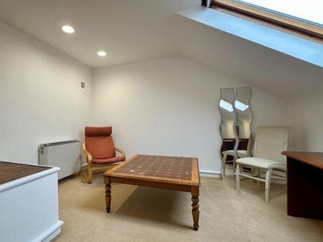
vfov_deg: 71.6
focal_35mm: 18
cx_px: 130
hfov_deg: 86.7
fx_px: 168
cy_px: 123
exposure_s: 1/100
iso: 160
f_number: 2.2
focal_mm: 2.22
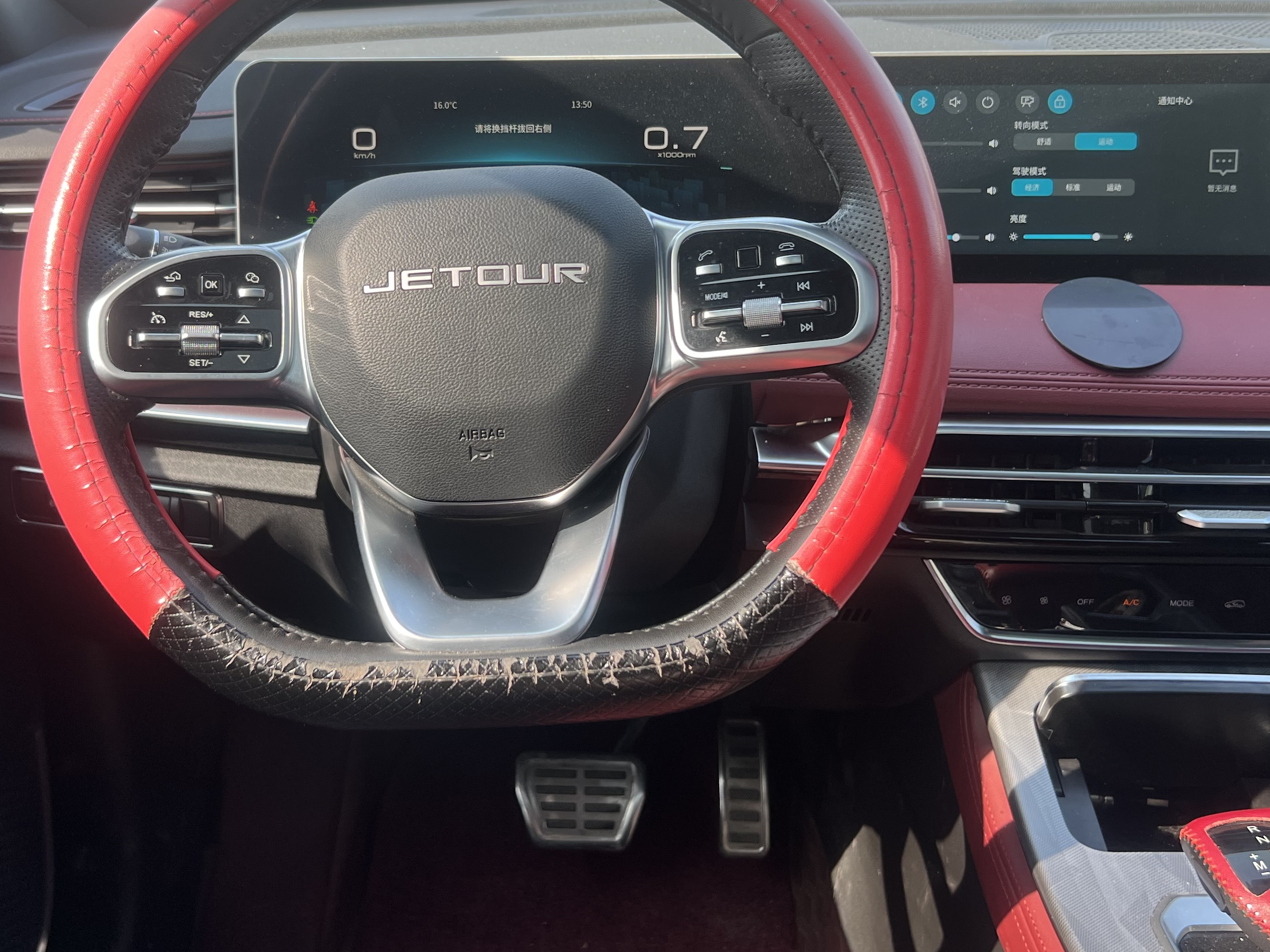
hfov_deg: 47.6
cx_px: 510
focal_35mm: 39
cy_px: 386
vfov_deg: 36.7
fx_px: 1431
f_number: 1.5
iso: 40
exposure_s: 1/228
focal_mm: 5.7
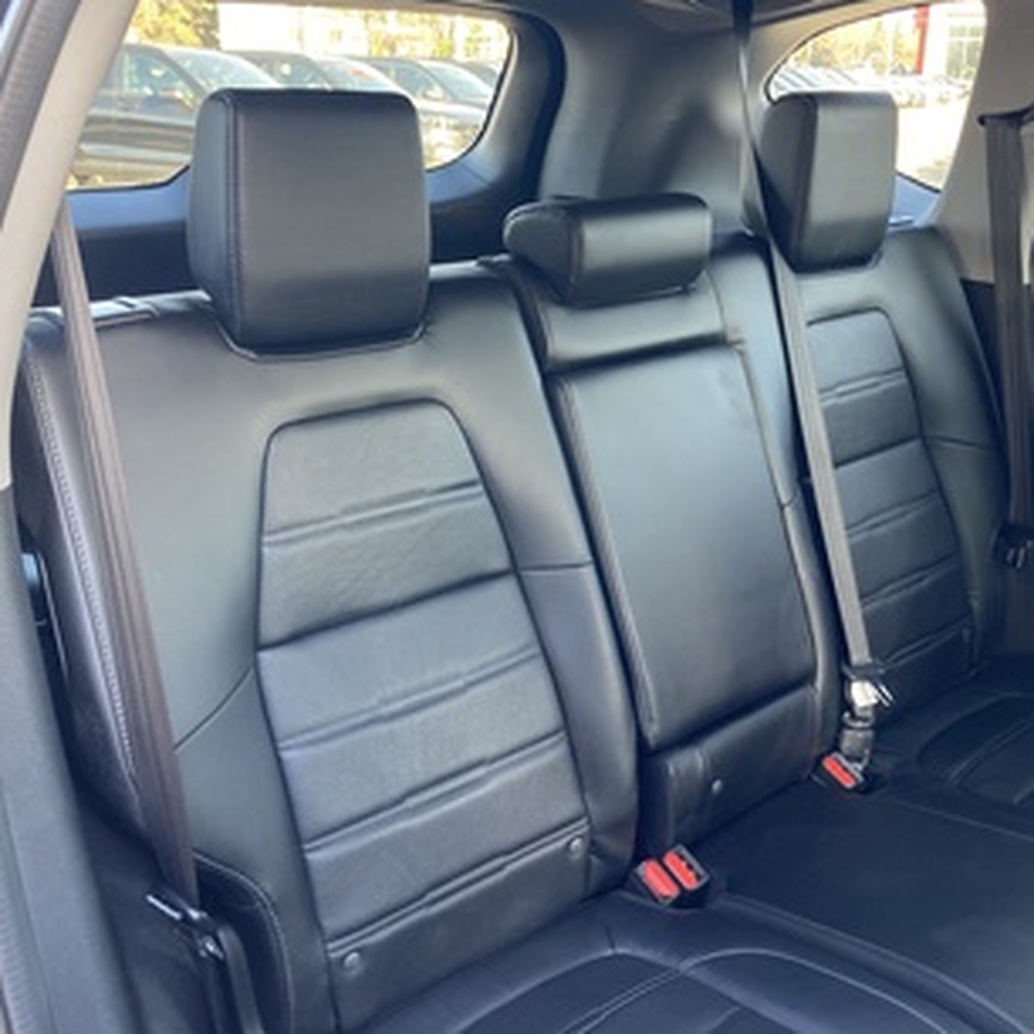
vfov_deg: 48.4
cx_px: 585
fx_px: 1149
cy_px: 505
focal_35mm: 34
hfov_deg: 48.3
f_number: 1.8
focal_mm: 3.99
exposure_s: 1/60
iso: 160
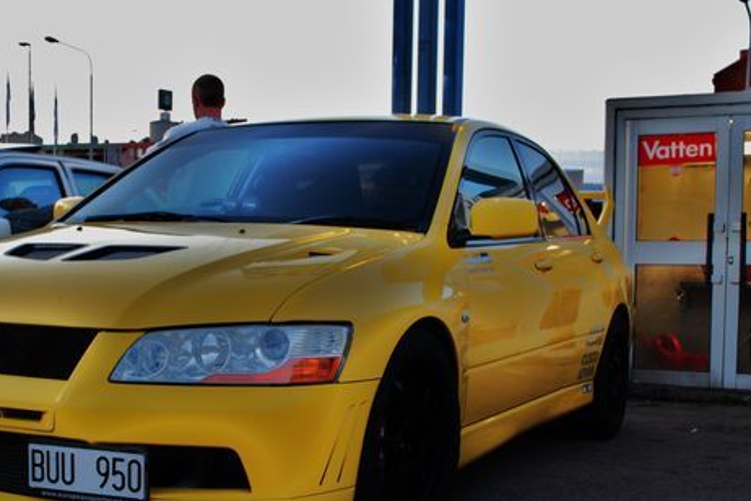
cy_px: 339
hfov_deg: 39.3
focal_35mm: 50
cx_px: 280
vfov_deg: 26.8
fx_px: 1043
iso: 800
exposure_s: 1/20
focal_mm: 24
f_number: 7.1
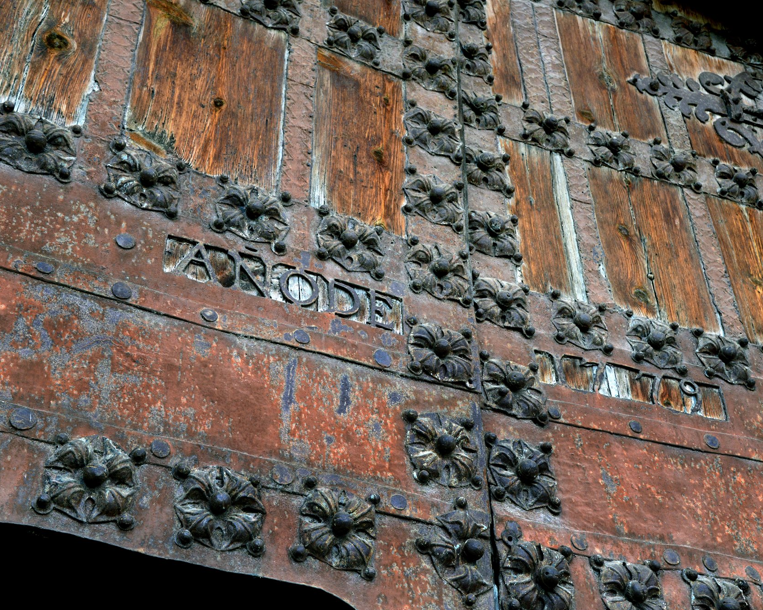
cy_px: 306
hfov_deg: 36.0
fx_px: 1174
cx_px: 413
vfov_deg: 29.1
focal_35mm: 52
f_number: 8
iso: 800
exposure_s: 1/250
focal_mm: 46
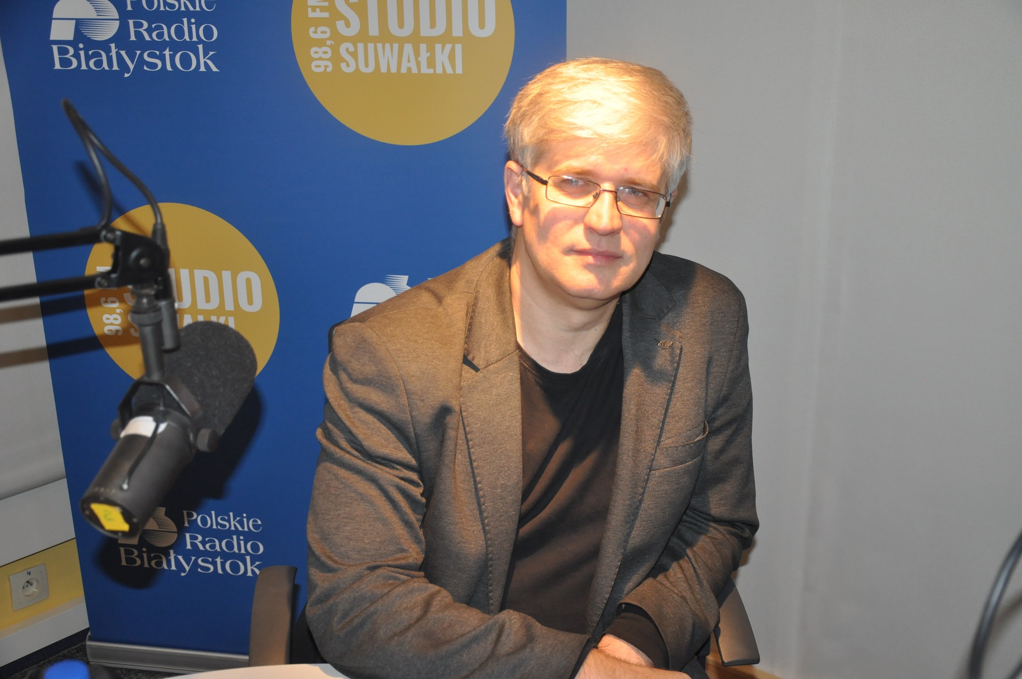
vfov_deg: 31.8
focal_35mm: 42
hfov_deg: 46.4
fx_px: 1191
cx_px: 511
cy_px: 340
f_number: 4
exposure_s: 1/60
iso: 800
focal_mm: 28
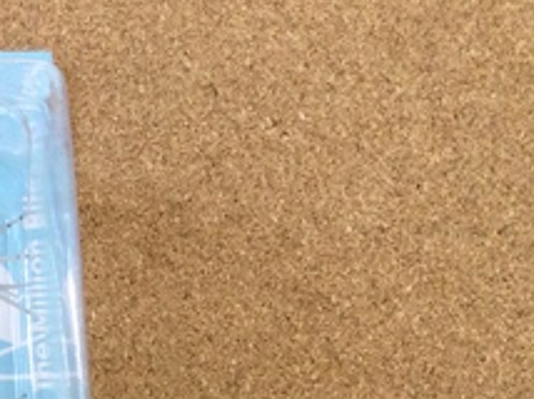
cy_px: 519
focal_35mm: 87
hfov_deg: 20.6
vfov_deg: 16.1
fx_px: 1341
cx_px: -152
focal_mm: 3.3
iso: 40
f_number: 2.4
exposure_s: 1/30
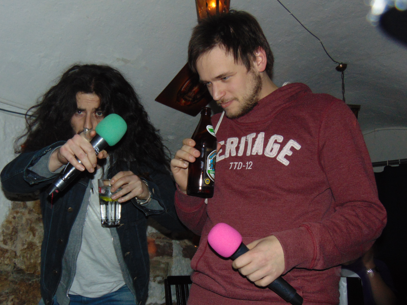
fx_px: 459
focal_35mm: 39
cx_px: 171
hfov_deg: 47.7
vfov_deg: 36.8
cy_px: 173
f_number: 3.2
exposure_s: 1/8
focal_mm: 5.8
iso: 200
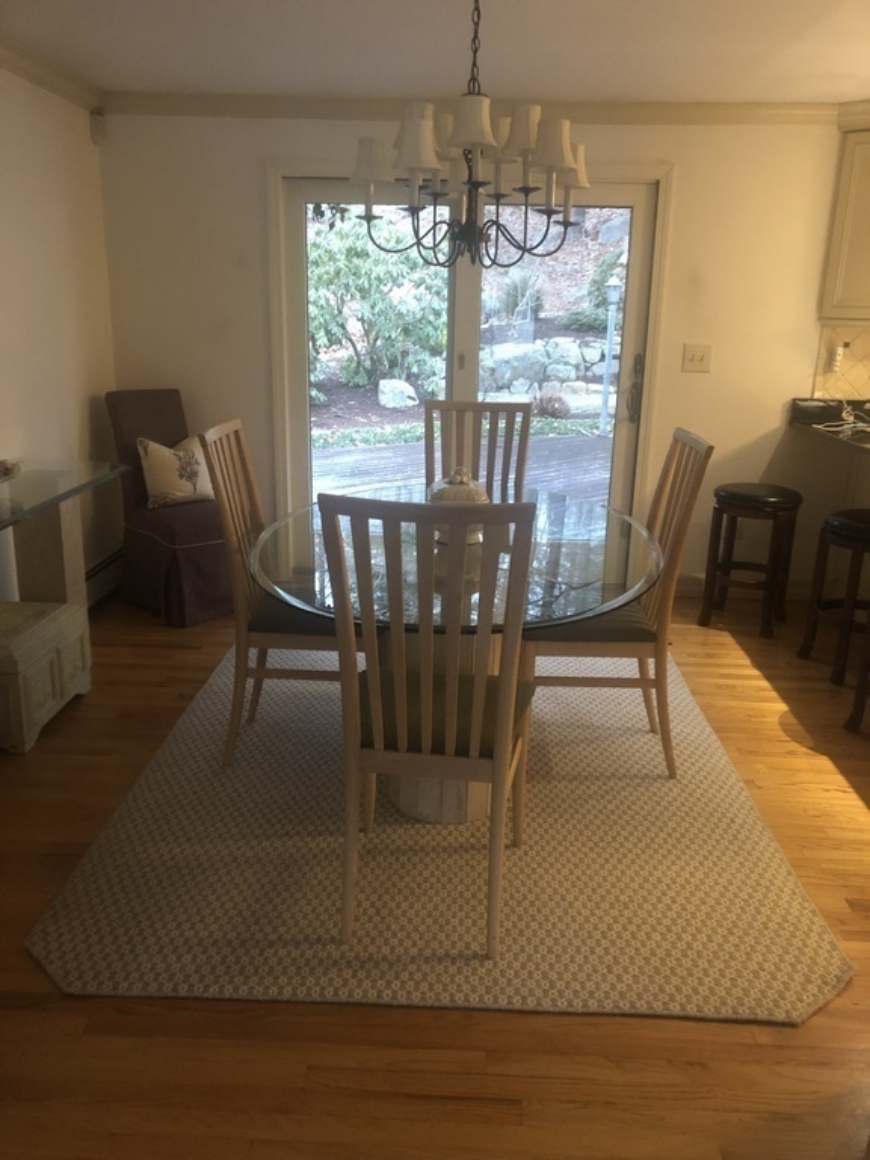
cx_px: 435
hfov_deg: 49.7
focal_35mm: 28
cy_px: 580
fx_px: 938
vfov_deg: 63.4
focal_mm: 3.99
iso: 100
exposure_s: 1/6
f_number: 1.8
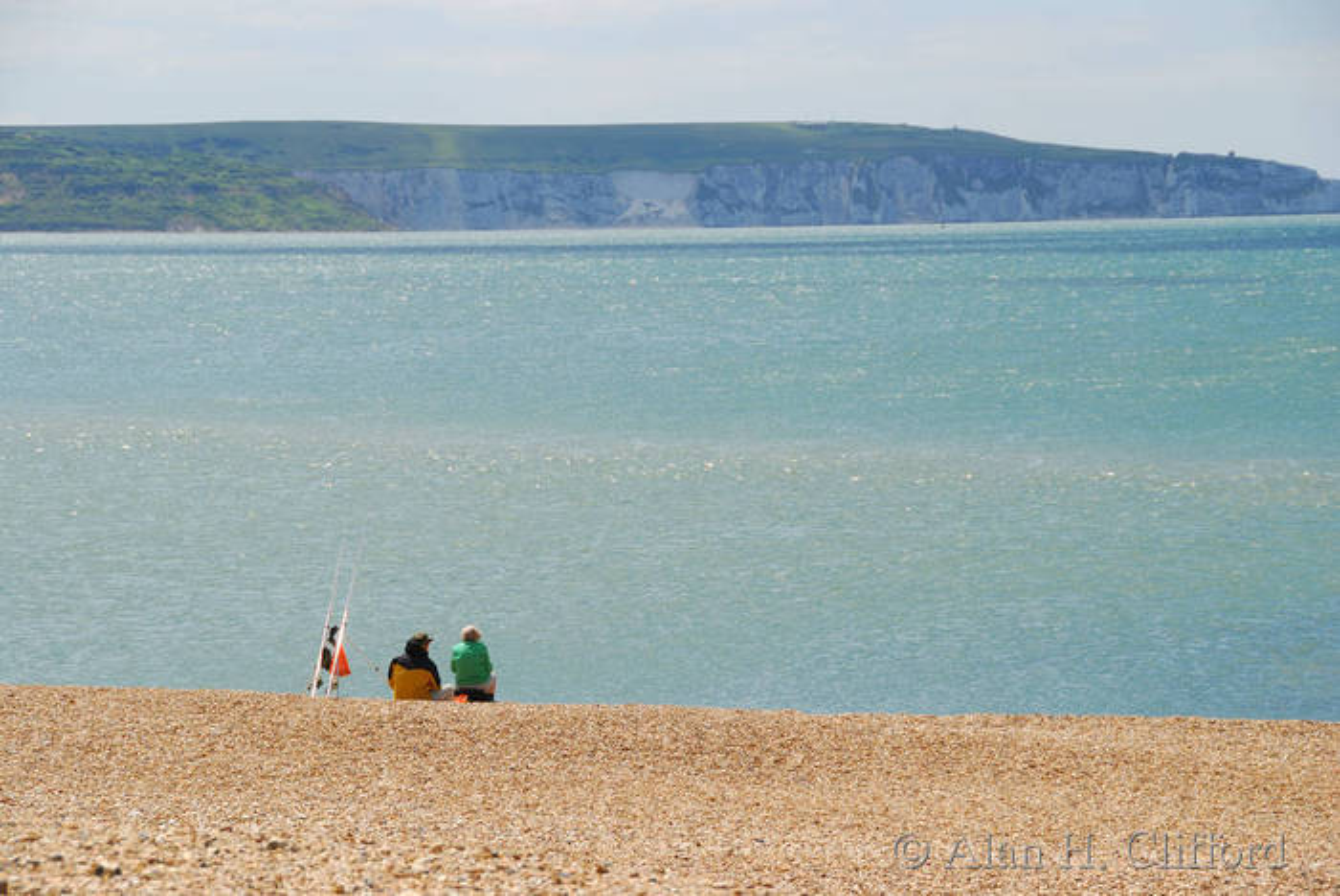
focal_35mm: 120
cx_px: 670
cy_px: 448
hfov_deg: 17.0
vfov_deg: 11.4
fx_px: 4470
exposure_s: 1/400
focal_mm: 80
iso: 100
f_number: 8
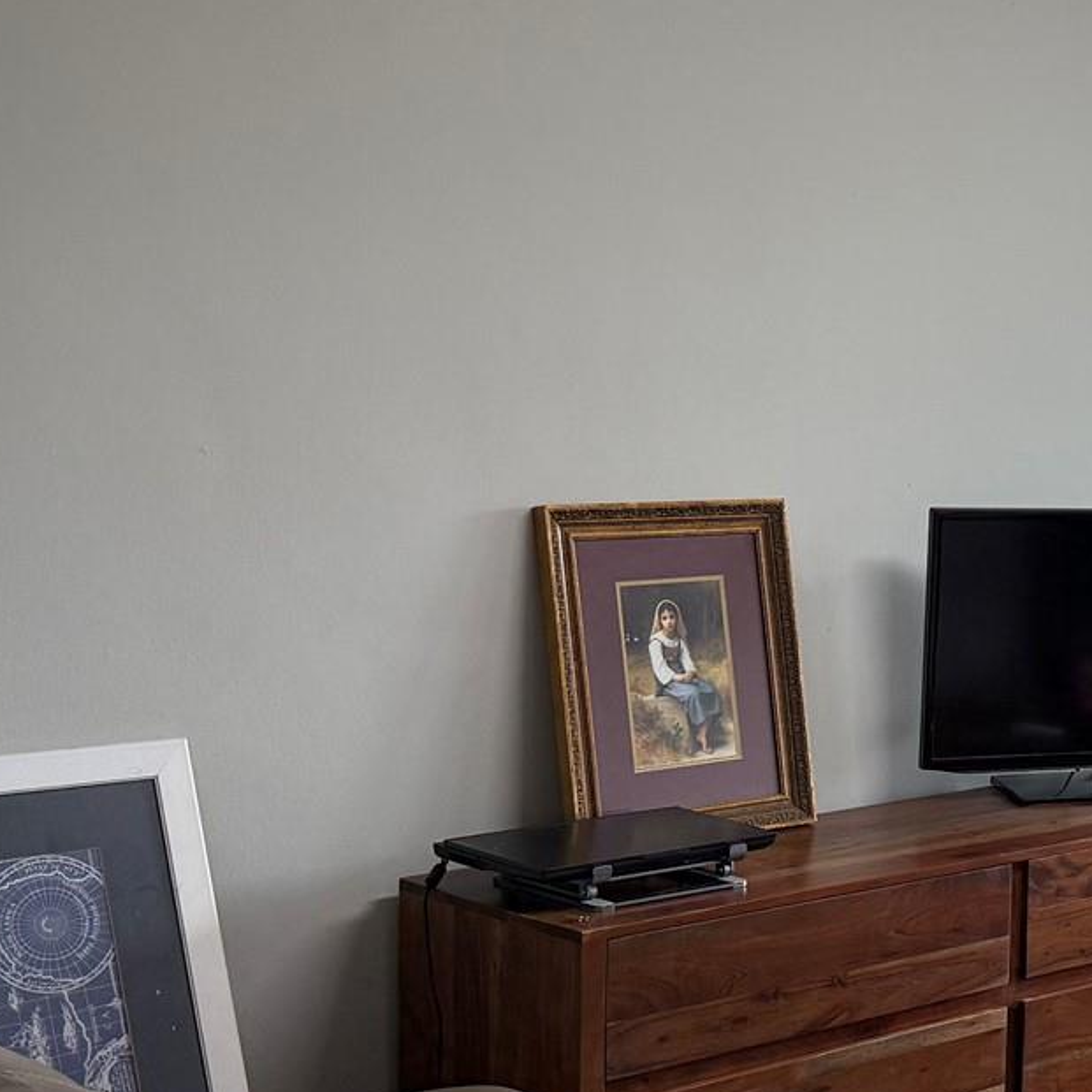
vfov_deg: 24.6
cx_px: 1437
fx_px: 2498
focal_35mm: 70
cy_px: 610
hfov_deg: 22.0
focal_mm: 6.76
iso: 200
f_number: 1.78
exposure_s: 1/183
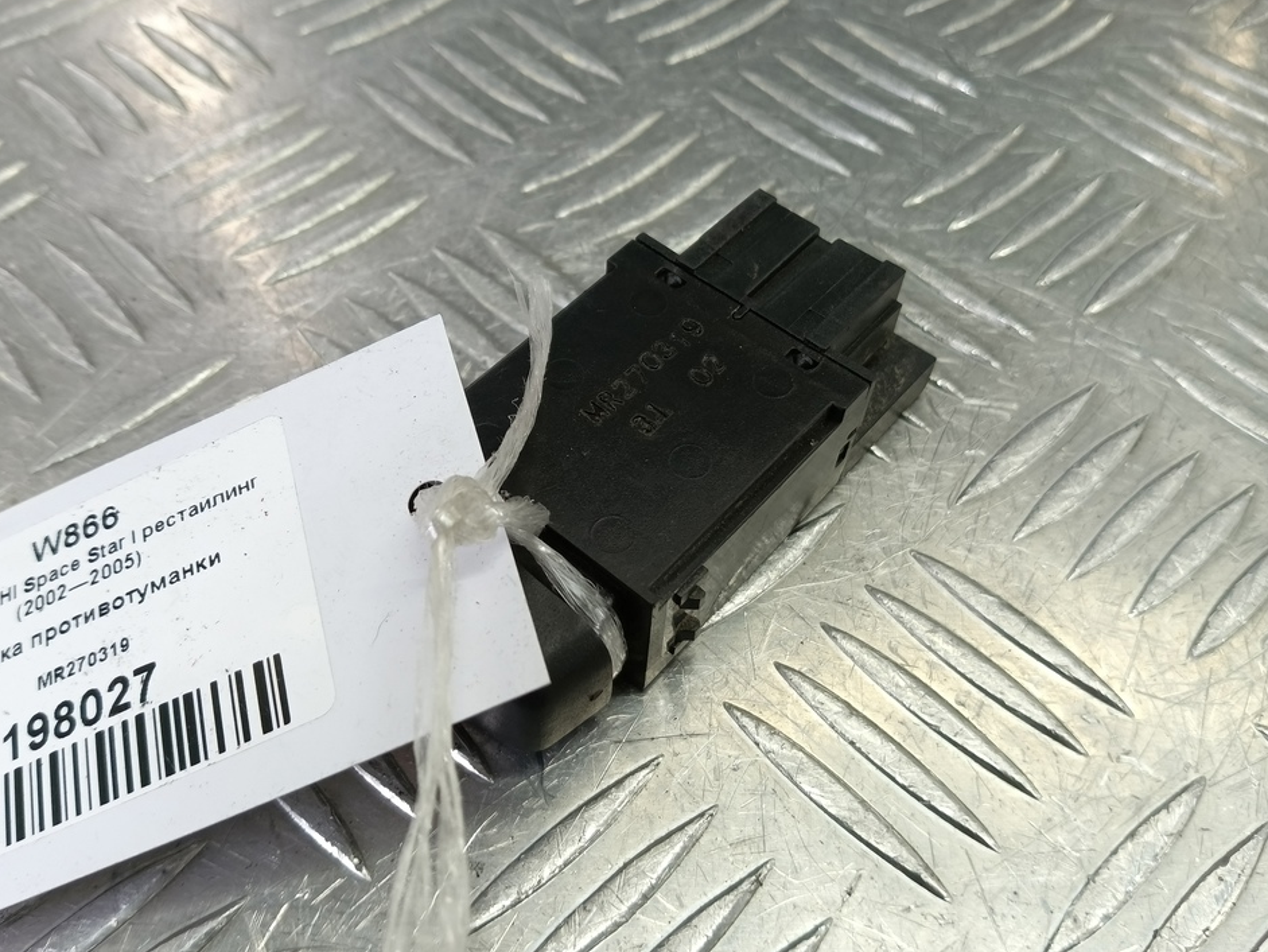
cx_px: 594
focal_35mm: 25
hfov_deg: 69.3
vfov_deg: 54.9
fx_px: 916
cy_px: 470
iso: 118
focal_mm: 4.11
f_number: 1.6
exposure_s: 1/50
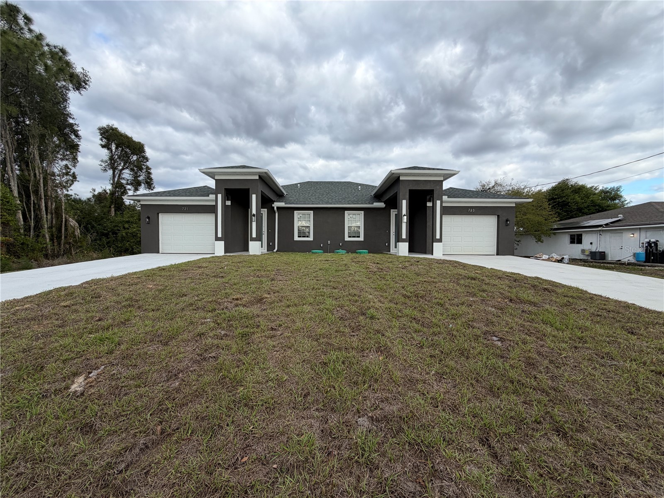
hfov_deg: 102.1
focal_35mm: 14
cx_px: 332
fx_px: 269
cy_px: 249
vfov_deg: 85.7
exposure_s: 1/502
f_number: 2.2
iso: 40
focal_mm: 2.22
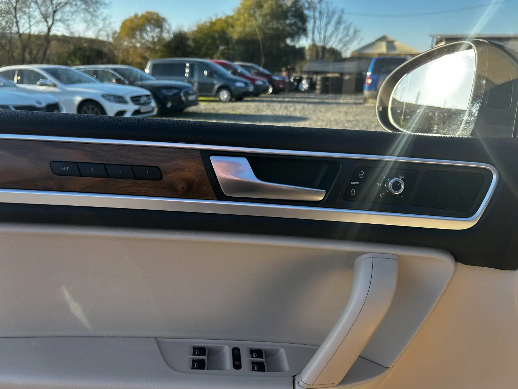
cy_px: 194
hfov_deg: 67.3
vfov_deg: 53.1
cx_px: 259
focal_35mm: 26
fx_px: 389
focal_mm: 5.7
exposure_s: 1/604
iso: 50
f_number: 1.5
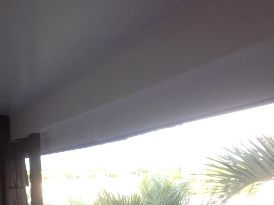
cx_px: 45
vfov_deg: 22.8
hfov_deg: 29.4
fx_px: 506
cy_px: 120
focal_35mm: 64
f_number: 2.4
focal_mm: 4.28
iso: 50
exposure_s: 1/60
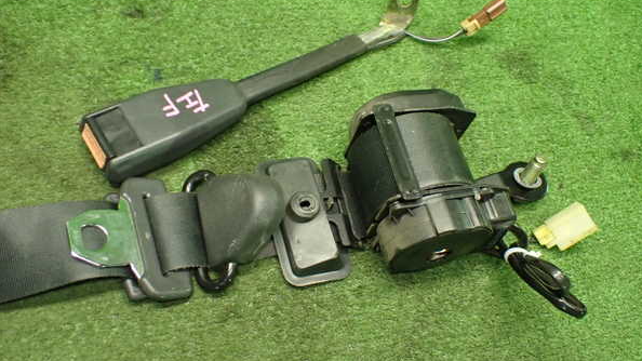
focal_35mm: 33
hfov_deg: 59.5
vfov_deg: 35.6
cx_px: 323
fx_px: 562
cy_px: 175
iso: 800
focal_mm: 5.4
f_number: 2.3
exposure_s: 1/80
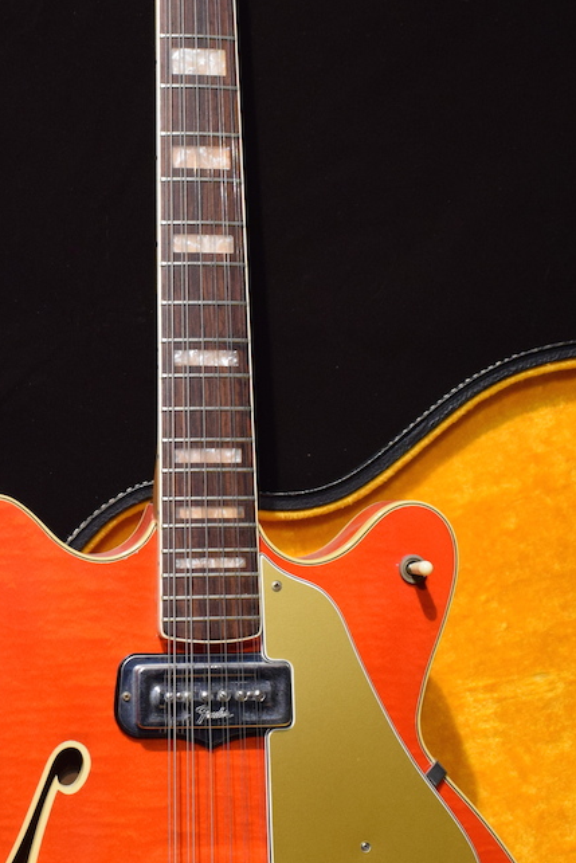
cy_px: 408
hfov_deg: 19.3
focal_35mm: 70
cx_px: 117
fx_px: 1679
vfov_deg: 28.8
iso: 1600
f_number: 3.8
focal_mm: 20
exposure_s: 1/30
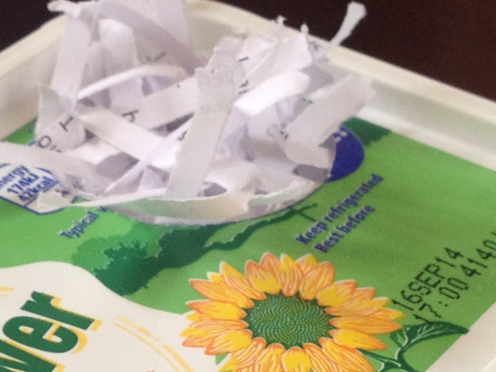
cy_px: 453
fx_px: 2064
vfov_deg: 10.1
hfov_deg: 13.5
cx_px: 10
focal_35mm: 144
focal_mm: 4.28
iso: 50
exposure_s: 1/40
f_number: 2.4
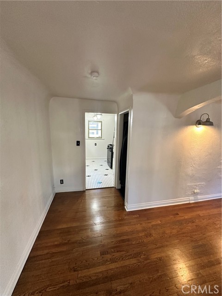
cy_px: 148
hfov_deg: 85.7
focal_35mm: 14
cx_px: 111
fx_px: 120
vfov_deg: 102.1
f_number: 2.2
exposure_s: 1/60
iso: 250
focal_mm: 2.22
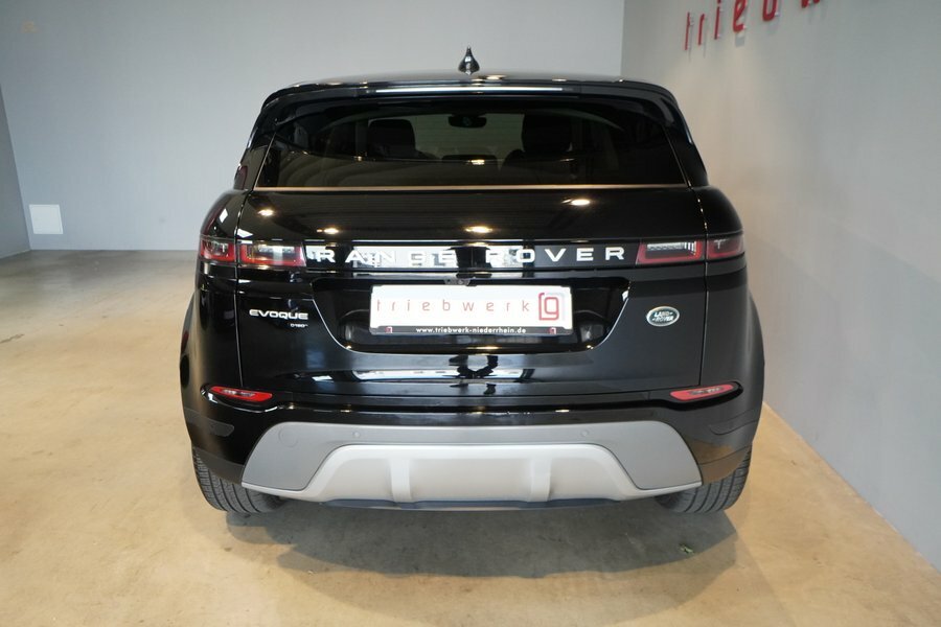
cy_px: 314
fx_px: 706
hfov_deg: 67.4
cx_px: 470
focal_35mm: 27
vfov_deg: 47.9
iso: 2000
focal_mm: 18
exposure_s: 1/60
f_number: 5.6
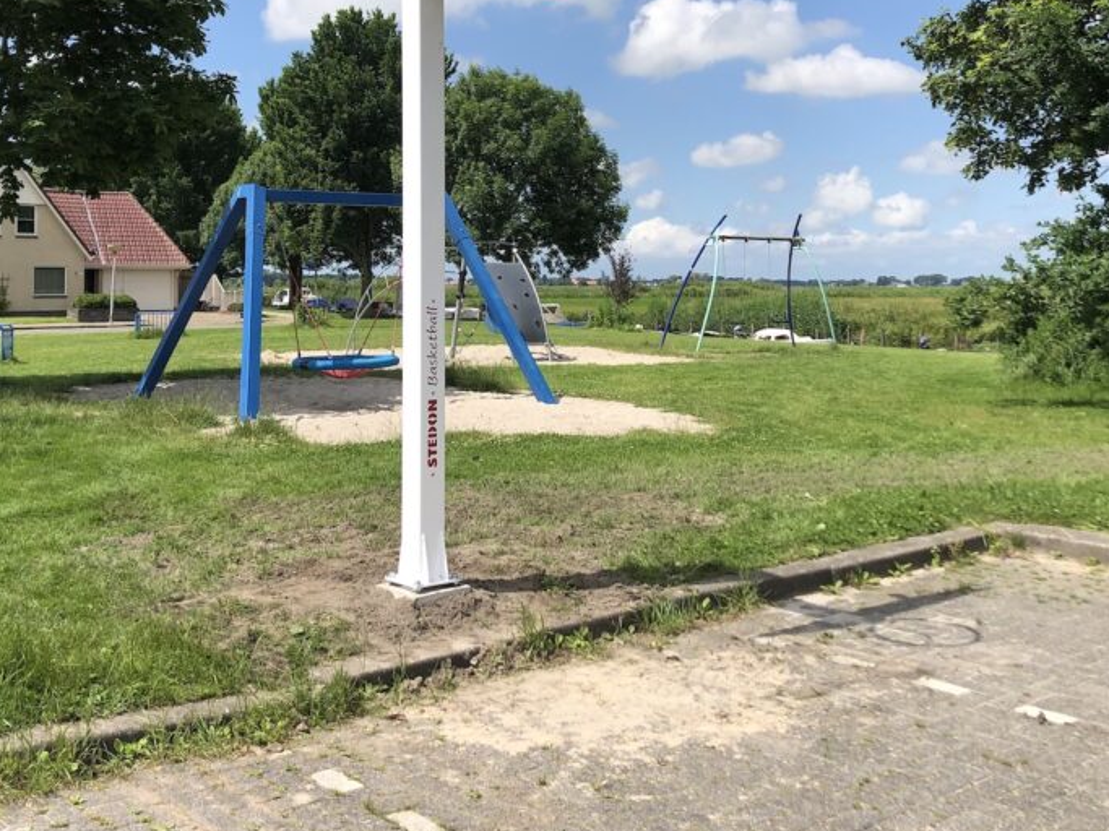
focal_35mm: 42
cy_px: 245
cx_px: 490
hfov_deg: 44.7
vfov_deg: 33.9
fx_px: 1345
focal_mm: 3.99
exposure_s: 1/2315
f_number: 1.8
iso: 20
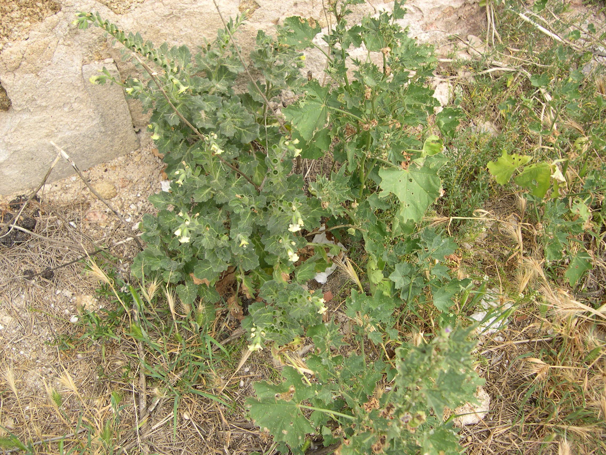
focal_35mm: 38
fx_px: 665
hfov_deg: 49.0
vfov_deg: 37.7
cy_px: 228
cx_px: 303
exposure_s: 1/303
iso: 100
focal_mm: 8
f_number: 2.8
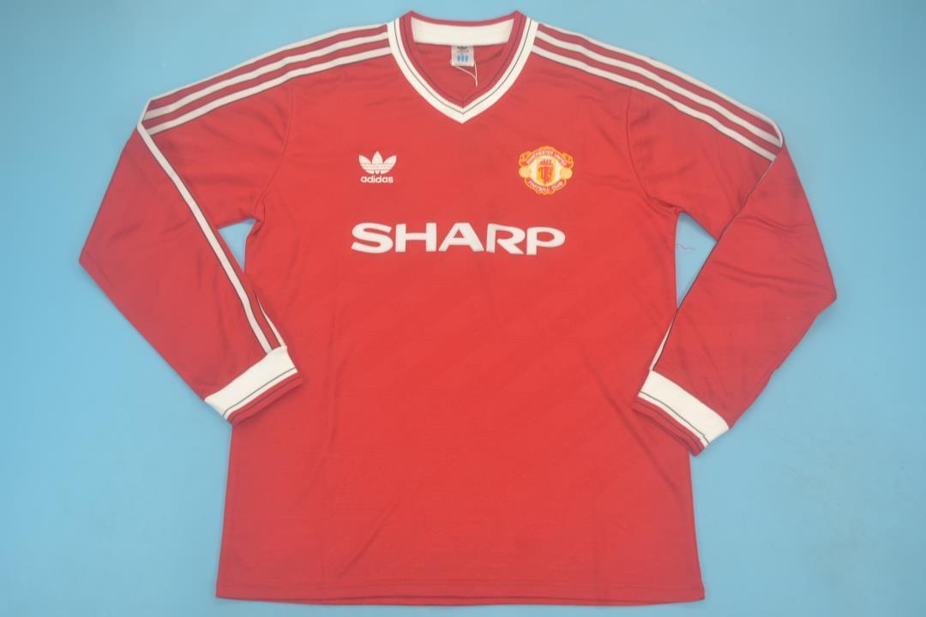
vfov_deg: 36.9
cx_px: 463
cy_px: 308
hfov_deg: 53.1
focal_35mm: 36
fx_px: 926
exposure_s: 1/60
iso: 200
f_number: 4
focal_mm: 24
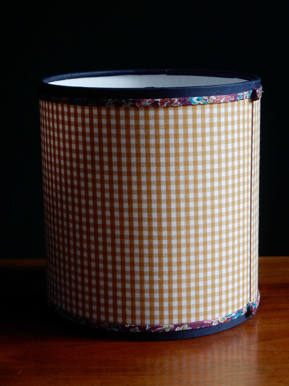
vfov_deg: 23.3
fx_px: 935
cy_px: 193
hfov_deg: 17.6
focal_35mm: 84
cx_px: 144
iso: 400
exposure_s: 1/30
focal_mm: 14.9
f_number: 5
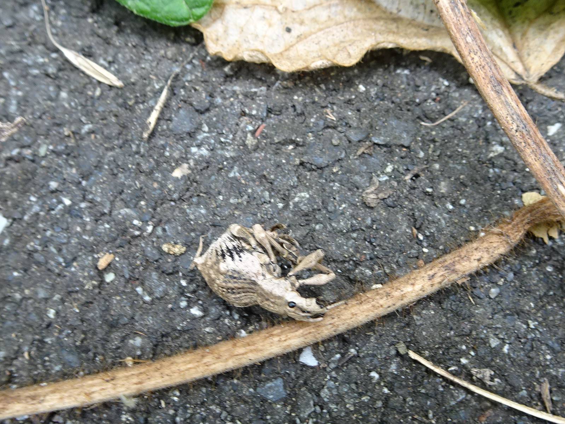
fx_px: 637
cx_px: 300
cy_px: 243
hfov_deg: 47.8
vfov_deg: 36.7
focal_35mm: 39
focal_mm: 4.1
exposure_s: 1/30
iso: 100
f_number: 3.5
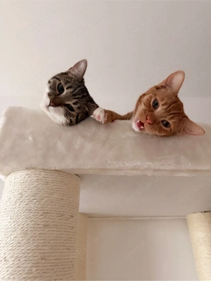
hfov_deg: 56.8
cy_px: 140
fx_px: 195
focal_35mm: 24
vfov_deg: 71.6
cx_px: 106
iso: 640
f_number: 1.78
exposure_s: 1/60
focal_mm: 6.76
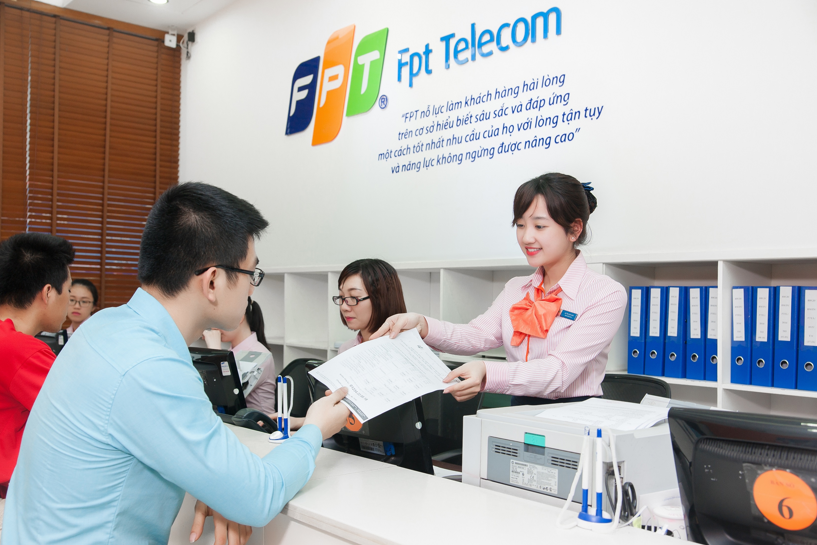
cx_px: 408
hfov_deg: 51.9
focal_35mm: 37
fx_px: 840
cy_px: 278
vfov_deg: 35.9
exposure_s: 1/50
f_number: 4.5
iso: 500
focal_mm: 36
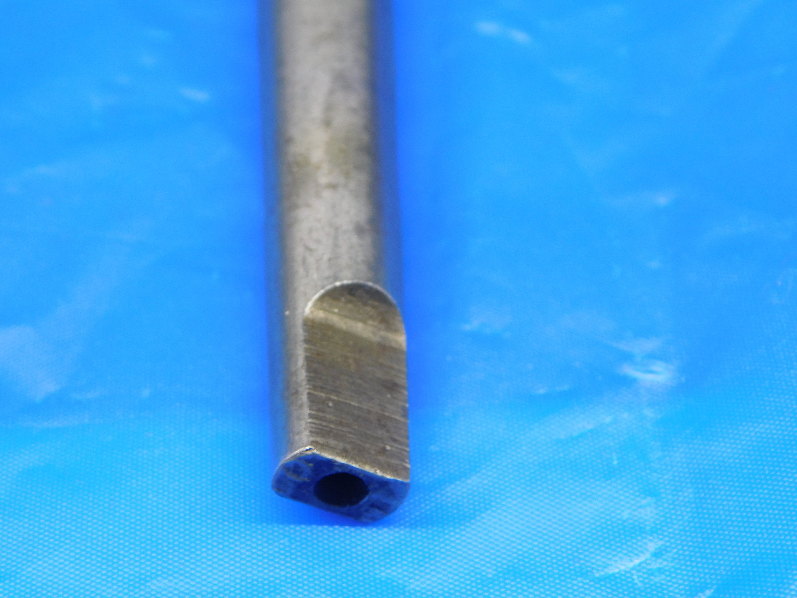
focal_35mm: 80
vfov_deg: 18.4
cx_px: 398
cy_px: 299
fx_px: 1842
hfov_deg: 24.4
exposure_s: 1/30
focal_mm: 14.2
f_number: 4.4
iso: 160
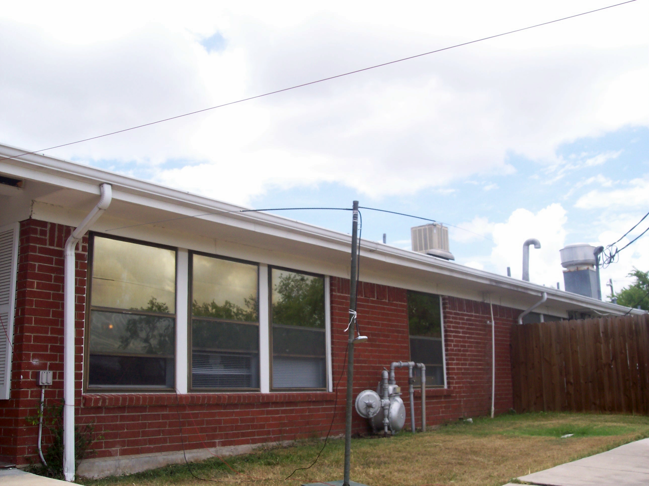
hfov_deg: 49.0
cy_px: 243
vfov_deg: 37.7
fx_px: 712
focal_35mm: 38
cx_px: 324
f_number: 4.8
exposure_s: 1/350
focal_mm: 8
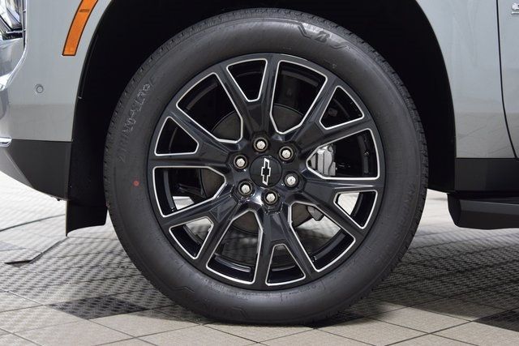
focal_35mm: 57
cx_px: 260
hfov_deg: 35.0
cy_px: 173
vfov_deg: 23.8
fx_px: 822
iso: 1600
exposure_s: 1/60
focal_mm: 38
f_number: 4.5
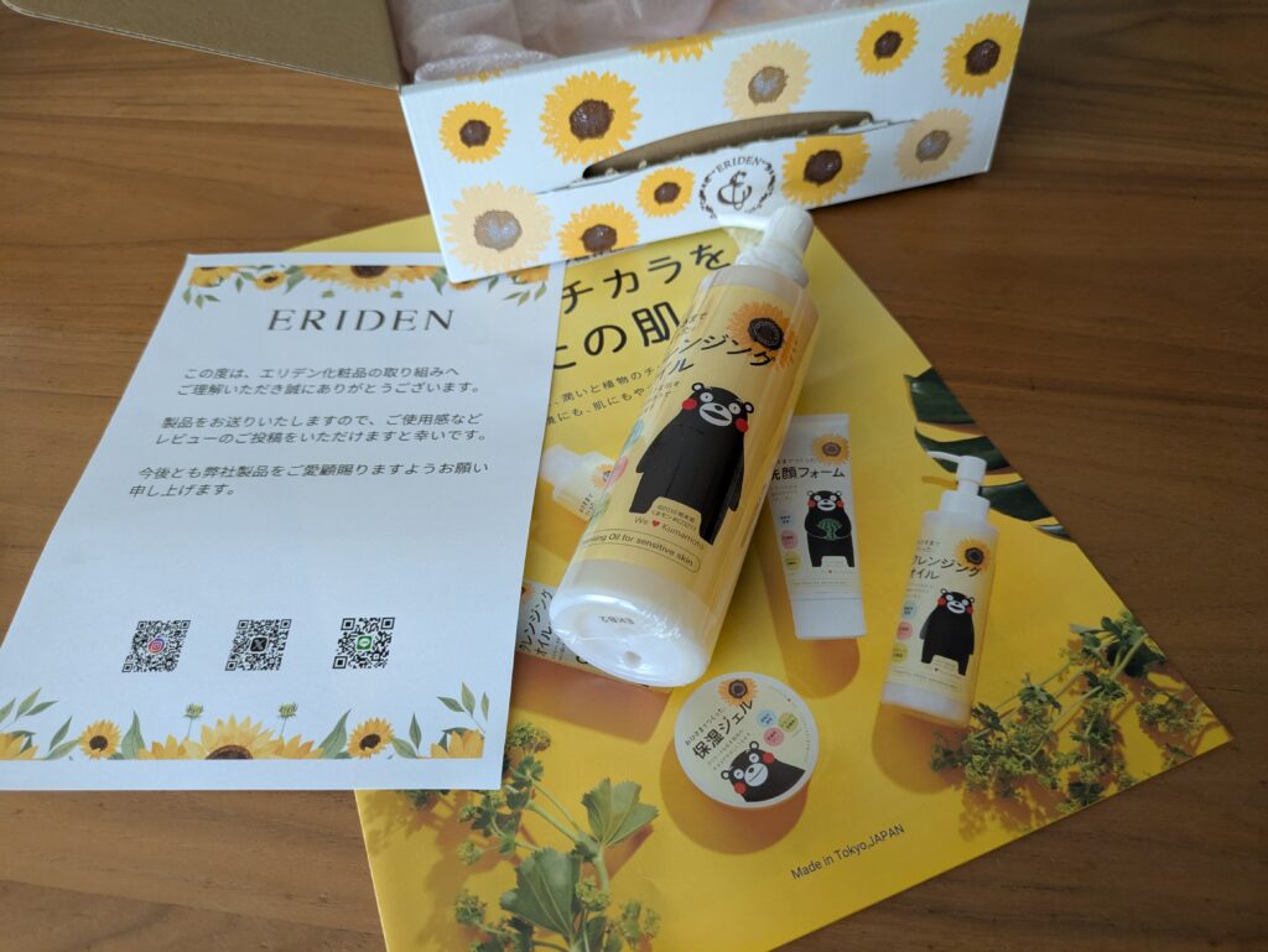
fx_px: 916
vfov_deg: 54.9
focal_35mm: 25
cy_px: 476
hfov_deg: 69.4
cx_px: 634
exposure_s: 1/120
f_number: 1.89
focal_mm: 5.43
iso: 338
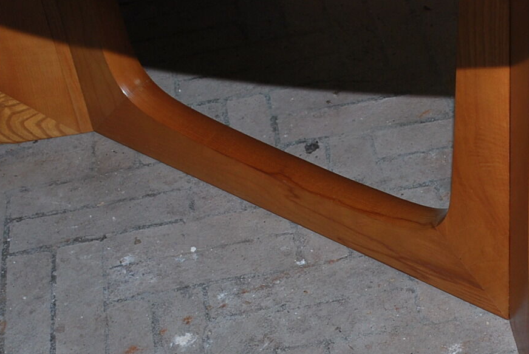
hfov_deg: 25.2
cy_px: 318
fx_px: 1177
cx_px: 347
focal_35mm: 80
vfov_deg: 16.9
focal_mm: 24
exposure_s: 1/60
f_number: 4.2
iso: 200
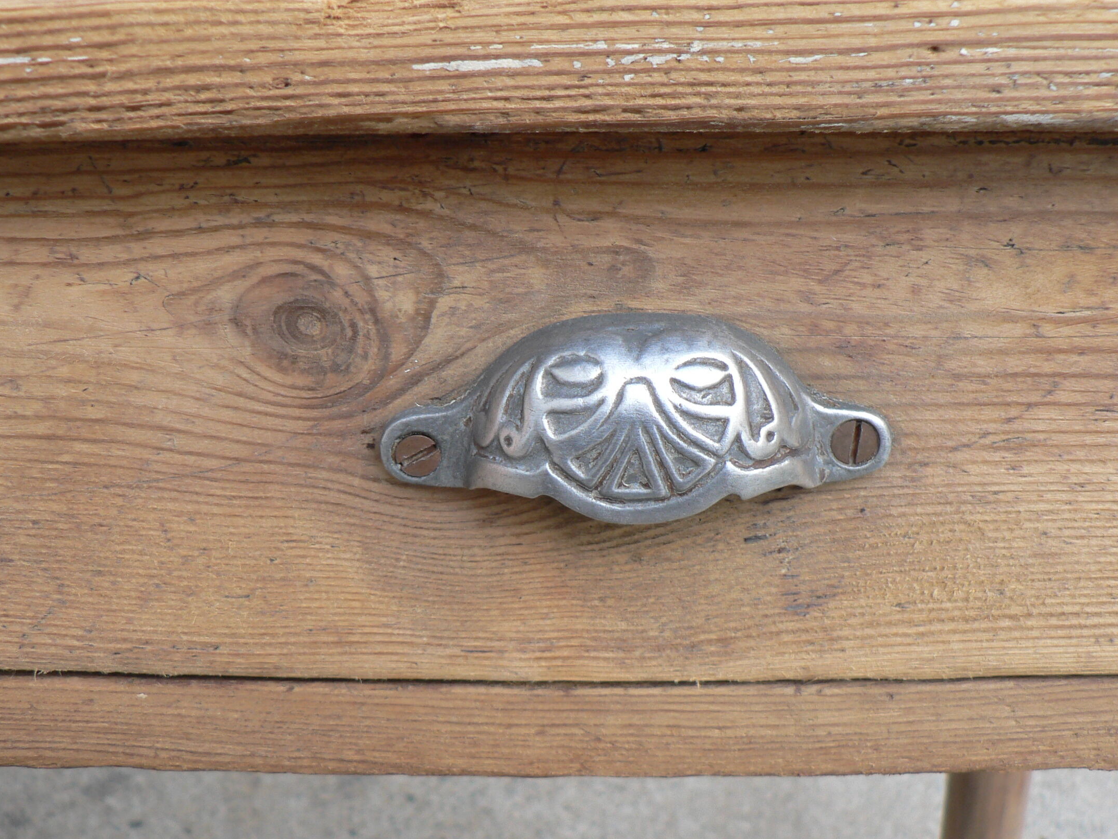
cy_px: 395
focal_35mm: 43
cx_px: 566
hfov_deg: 43.9
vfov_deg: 33.6
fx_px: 1389
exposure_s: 1/80
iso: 80
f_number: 2.8
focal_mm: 6
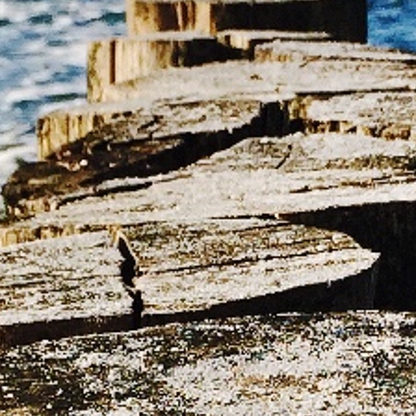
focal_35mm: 183
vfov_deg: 9.5
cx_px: 117
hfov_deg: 9.5
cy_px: 420
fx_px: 2488
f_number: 2.2
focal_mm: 4.15
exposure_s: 1/2160
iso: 32
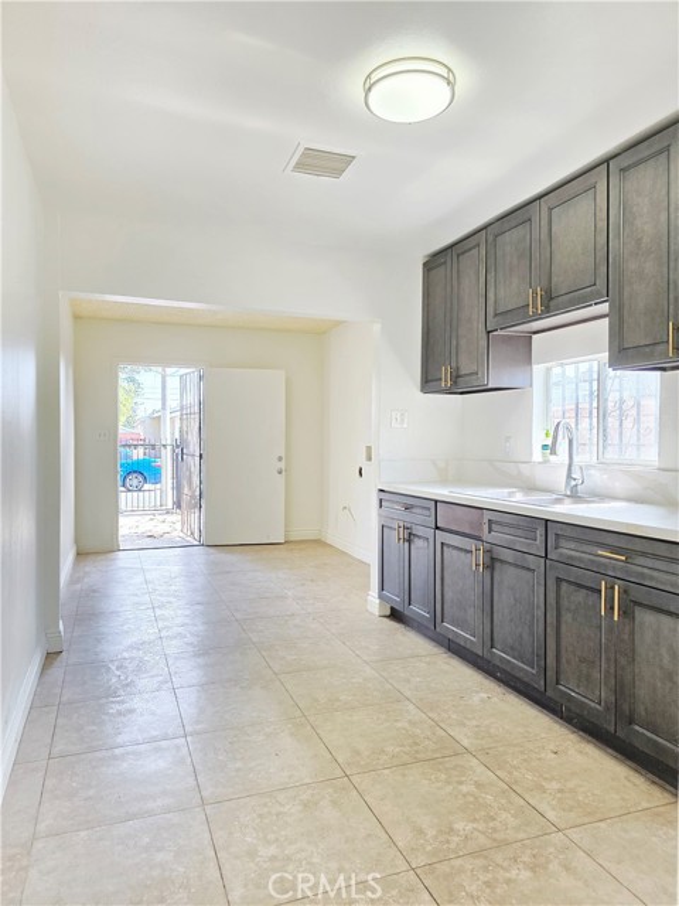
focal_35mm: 23
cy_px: 453
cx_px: 340
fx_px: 602
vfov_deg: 73.9
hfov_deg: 58.9
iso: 125
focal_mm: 6.3
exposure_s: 1/120
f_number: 1.7
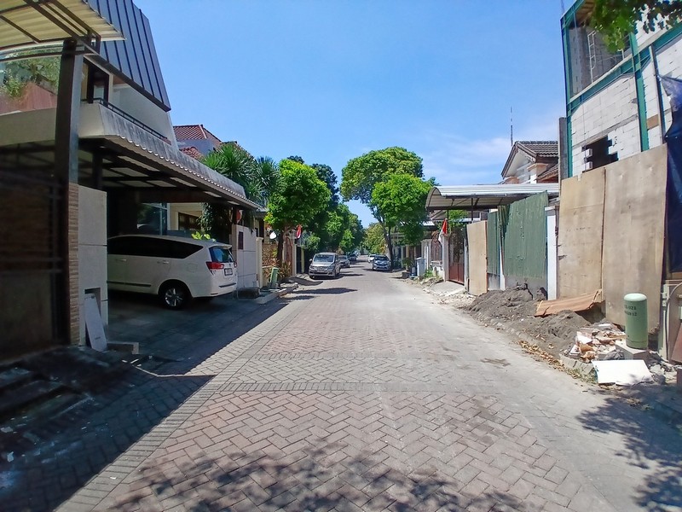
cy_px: 256
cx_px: 341
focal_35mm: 17
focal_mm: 1.4
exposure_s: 1/1199
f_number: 2.2
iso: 50
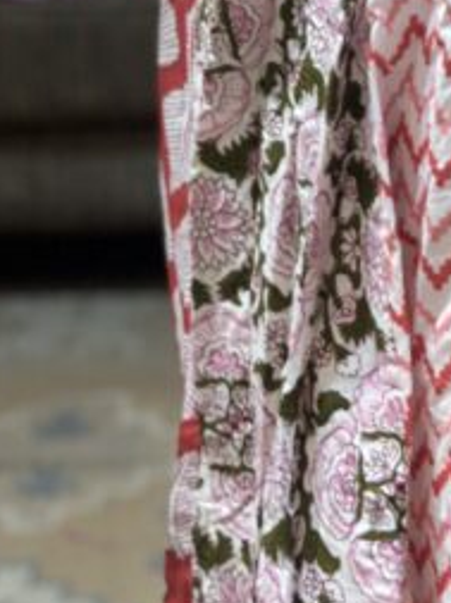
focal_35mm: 152
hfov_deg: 9.5
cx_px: 690
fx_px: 2647
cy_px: -145
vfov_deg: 12.7
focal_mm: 6.86
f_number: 1.78
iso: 64
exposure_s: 1/105
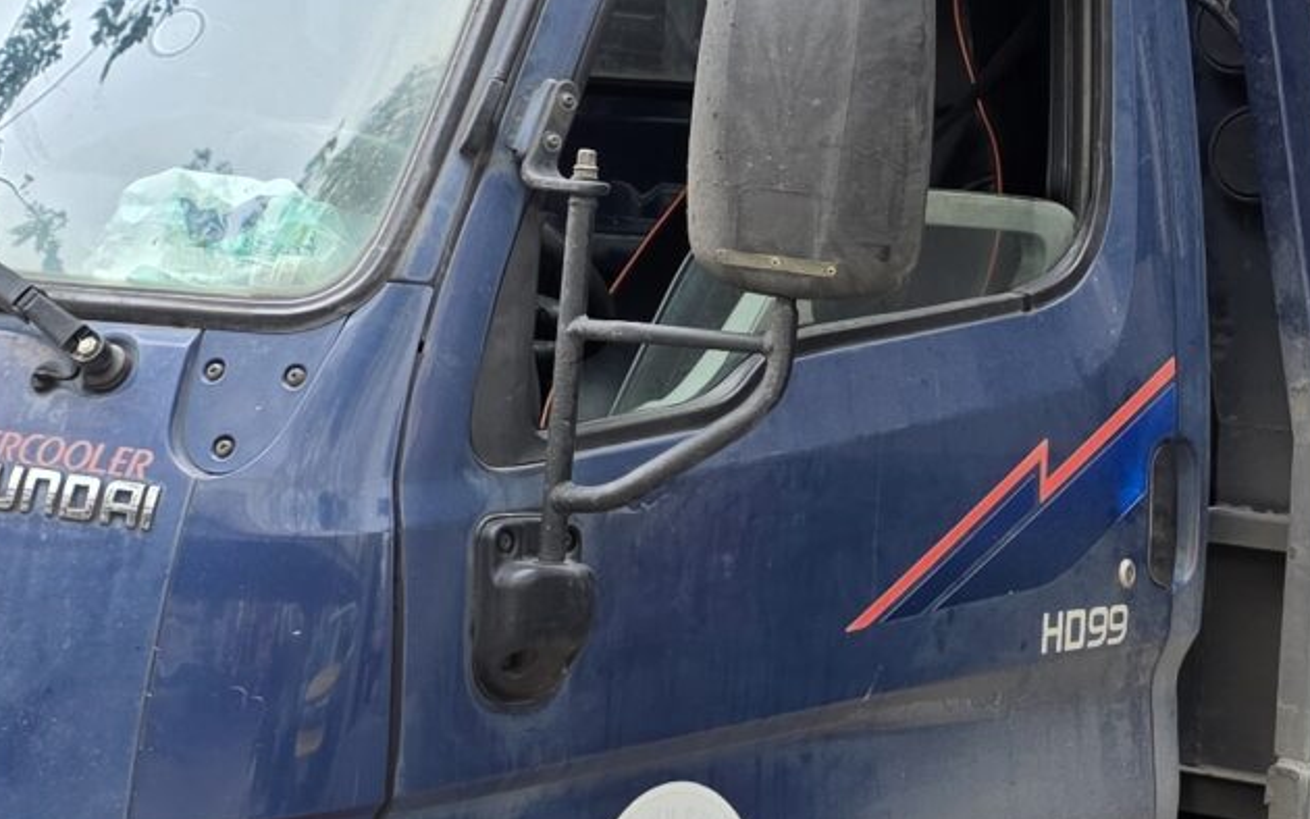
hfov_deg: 20.9
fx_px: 3535
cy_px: 247
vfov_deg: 13.2
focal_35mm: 99
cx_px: 838
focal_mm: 6.3
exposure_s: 1/180
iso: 50
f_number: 1.7
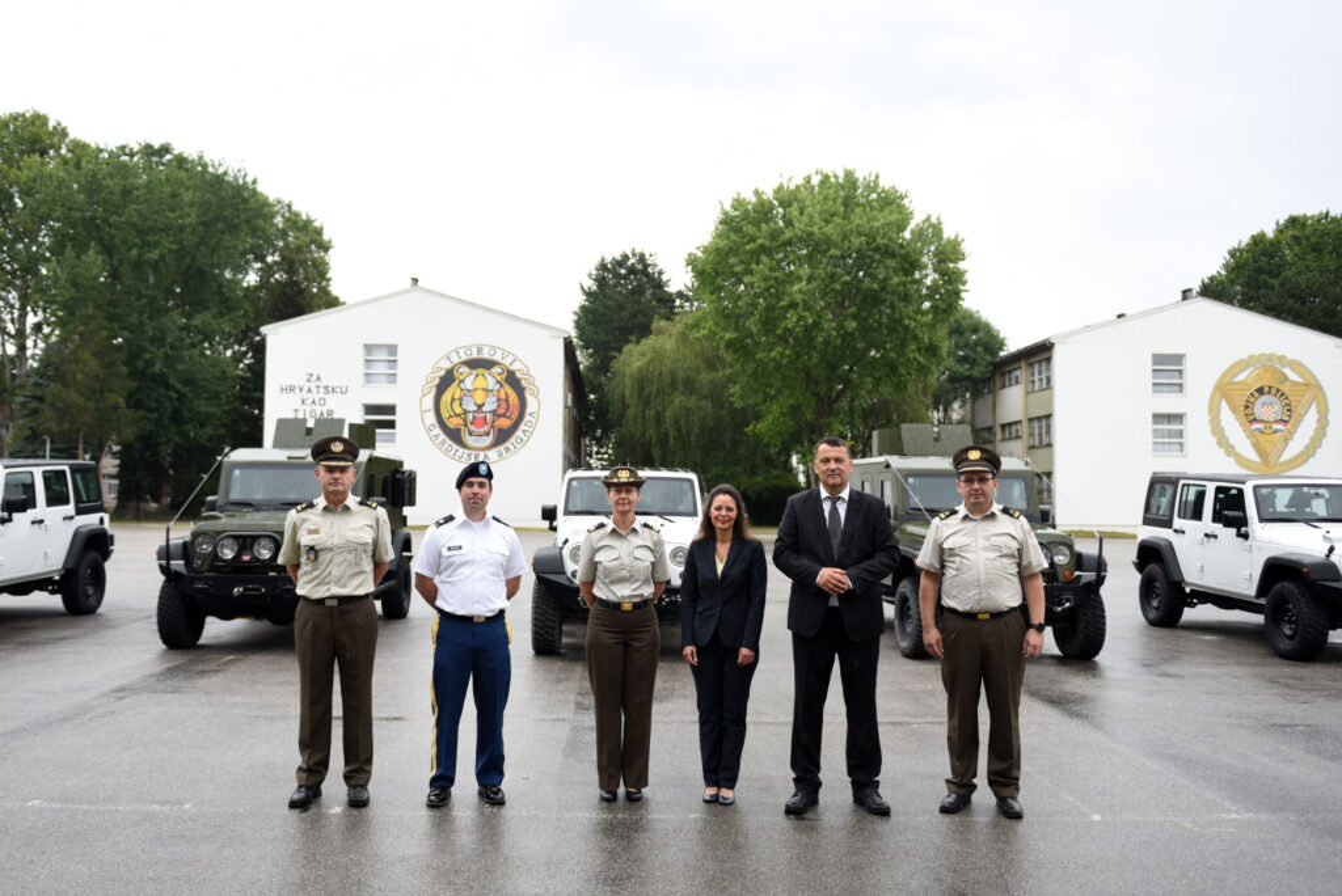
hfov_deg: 63.6
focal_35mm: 29
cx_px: 671
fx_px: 1082
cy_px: 448
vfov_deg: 45.0
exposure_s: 1/500
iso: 400
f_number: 2.8
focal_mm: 29
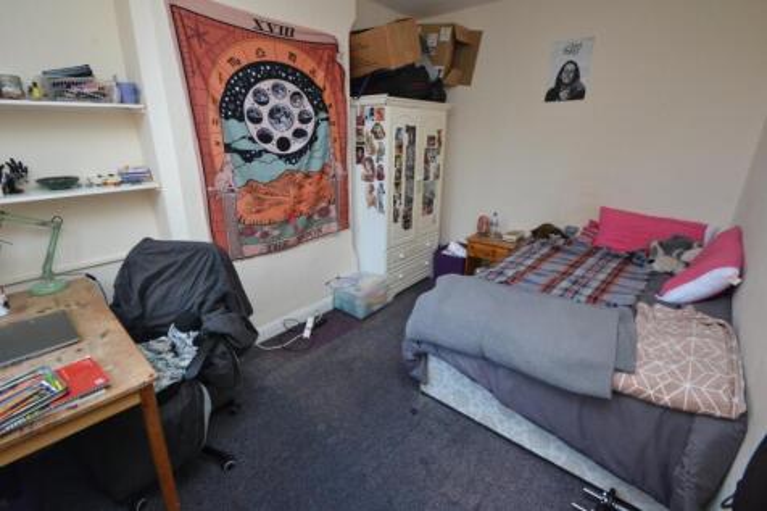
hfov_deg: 100.4
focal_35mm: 15
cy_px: 256
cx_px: 384
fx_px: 319
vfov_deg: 77.3
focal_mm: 10
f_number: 8
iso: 1600
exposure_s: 1/100
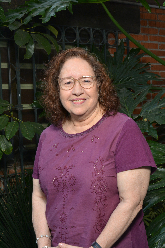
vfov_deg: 29.9
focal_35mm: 68
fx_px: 464
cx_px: 82
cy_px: 124
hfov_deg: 20.2
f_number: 9
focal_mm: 45
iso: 640
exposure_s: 1/100
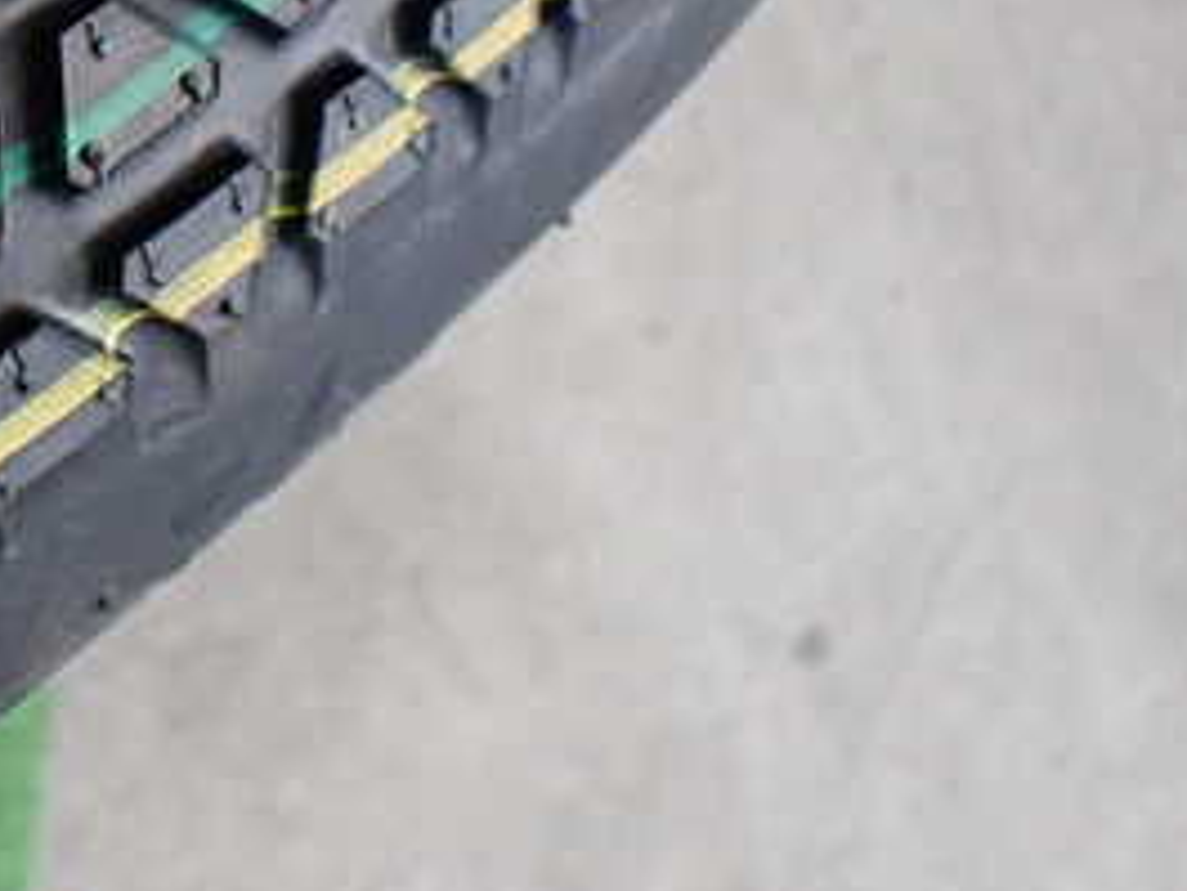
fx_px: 2333
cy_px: 31
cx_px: -134
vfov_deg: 21.0
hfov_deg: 26.2
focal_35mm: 68
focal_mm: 5.4
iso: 500
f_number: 2.3
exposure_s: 1/125
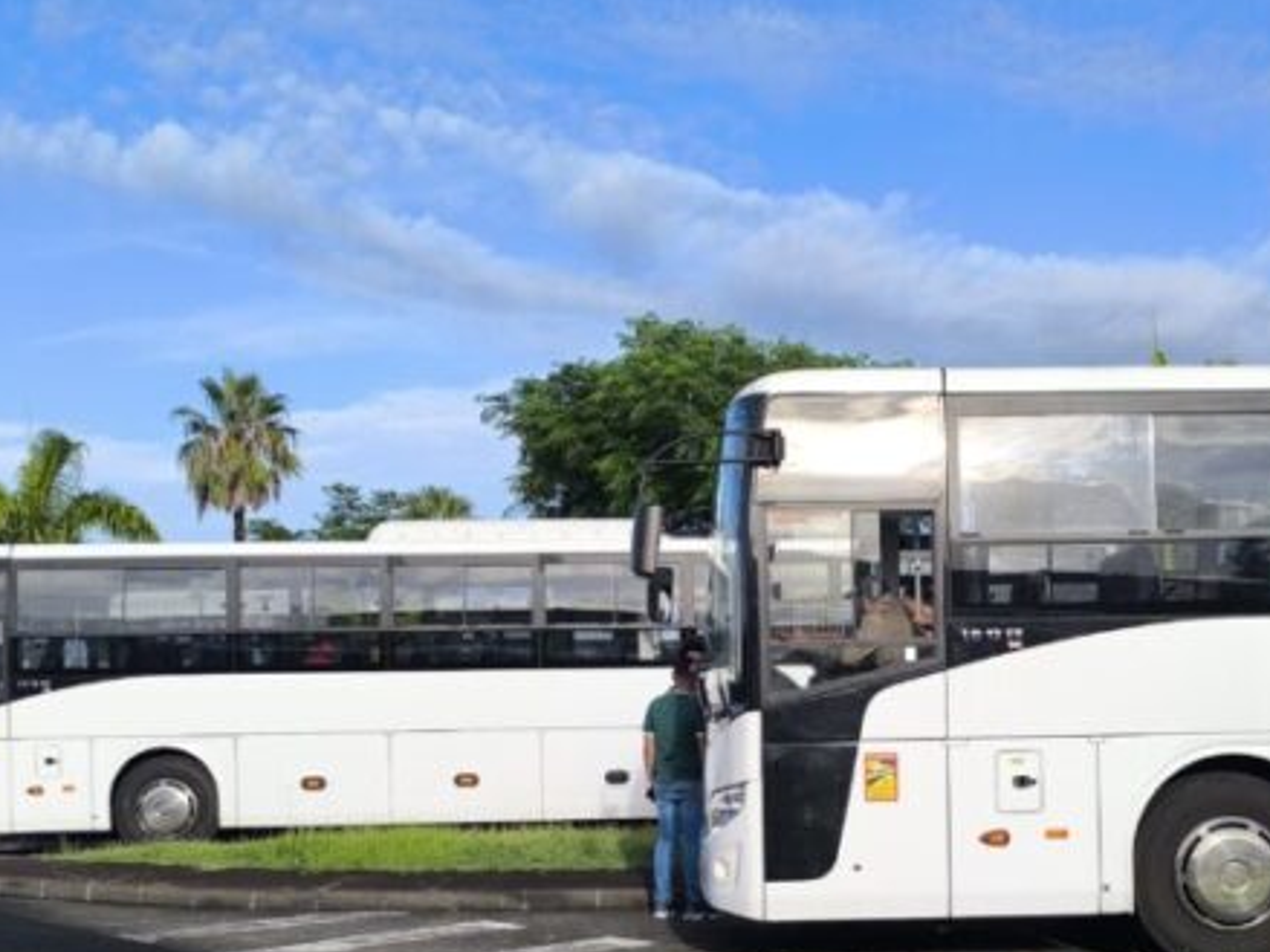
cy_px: 725
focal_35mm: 43
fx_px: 1577
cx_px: 787
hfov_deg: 43.5
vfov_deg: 32.9
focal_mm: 6.14
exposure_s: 1/622
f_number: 1.65
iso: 50
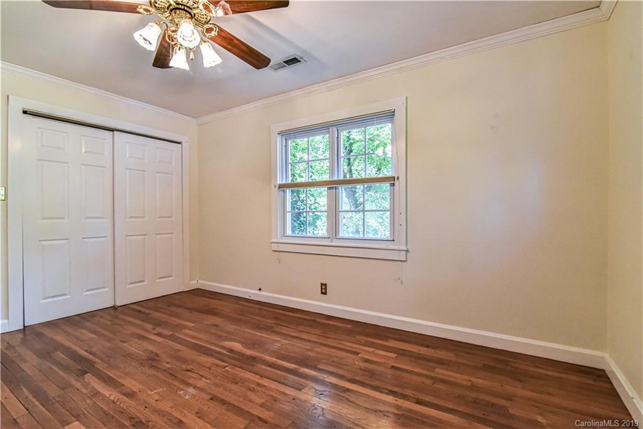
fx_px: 286
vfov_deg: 73.8
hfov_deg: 96.7
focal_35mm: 16
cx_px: 322
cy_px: 214
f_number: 8
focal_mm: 16
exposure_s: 1/250
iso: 4000
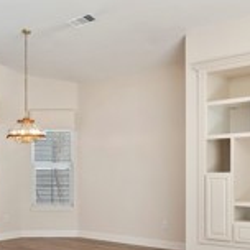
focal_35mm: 50
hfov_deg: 33.2
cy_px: 179
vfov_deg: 33.5
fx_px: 409
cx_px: 56
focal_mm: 14
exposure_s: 1/13
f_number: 10
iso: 500
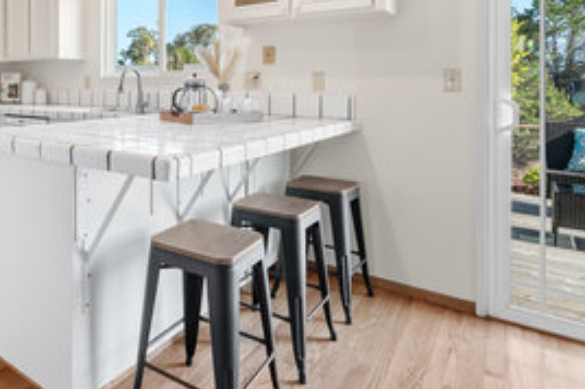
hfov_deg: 64.3
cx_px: 130
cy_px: 83
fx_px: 422
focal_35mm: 26
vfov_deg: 47.0
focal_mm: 16
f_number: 9
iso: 400
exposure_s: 1/13
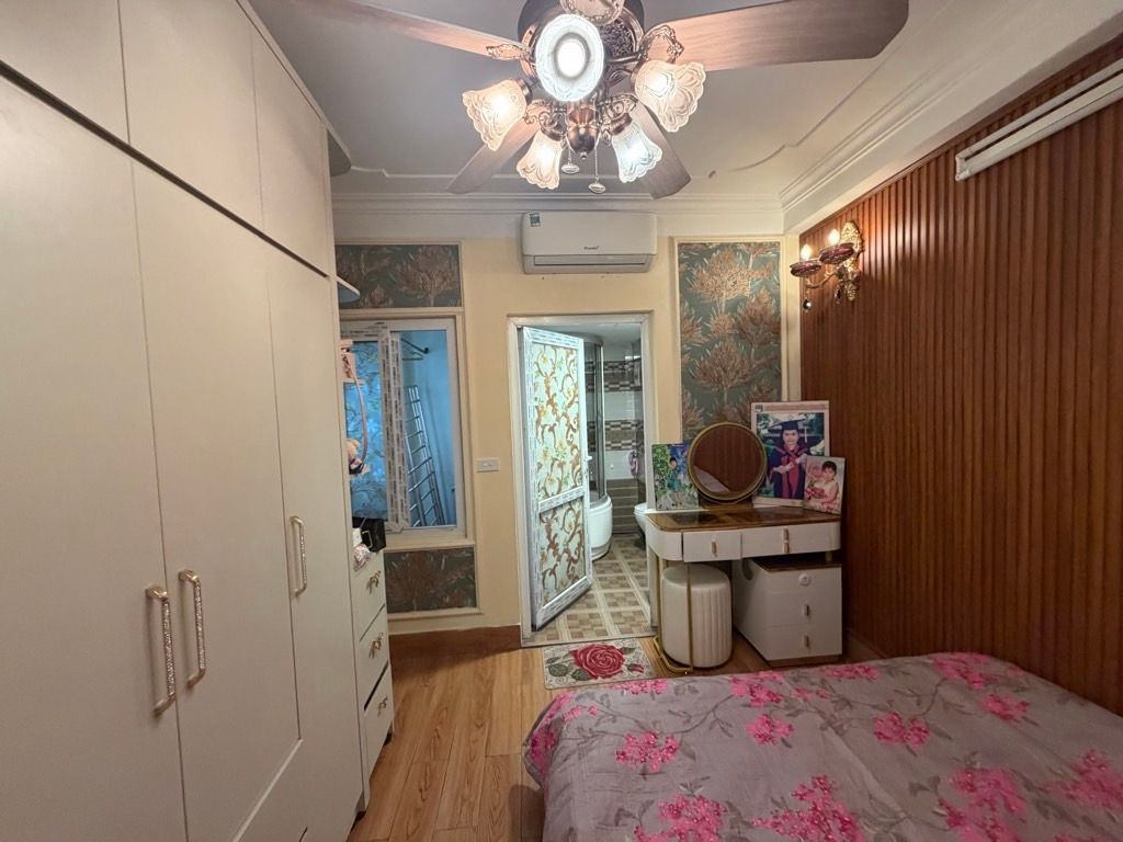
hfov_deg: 102.1
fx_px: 454
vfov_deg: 85.7
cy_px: 421
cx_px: 562
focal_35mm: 14
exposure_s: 1/50
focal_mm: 2.22
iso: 320
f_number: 2.2
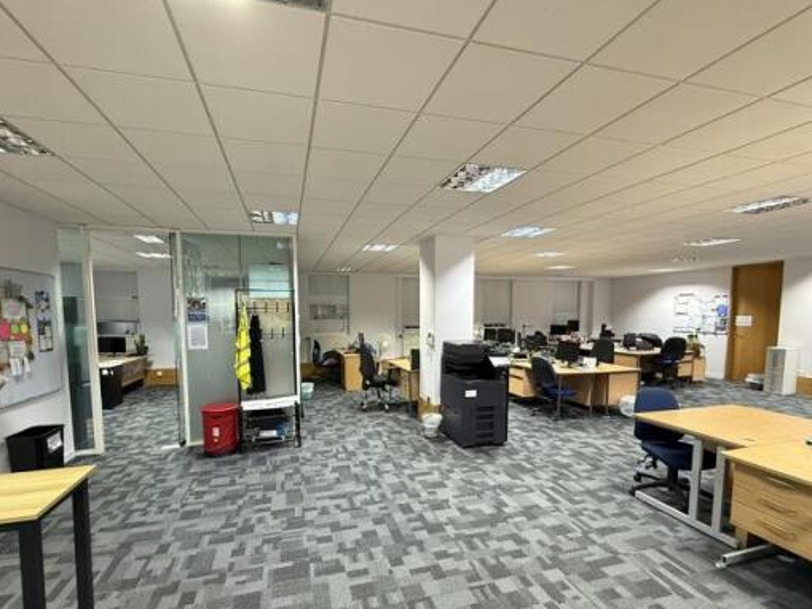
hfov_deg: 94.4
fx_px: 375
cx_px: 383
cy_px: 344
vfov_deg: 77.8
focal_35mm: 16
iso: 500
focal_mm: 2.22
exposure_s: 1/50
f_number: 2.2
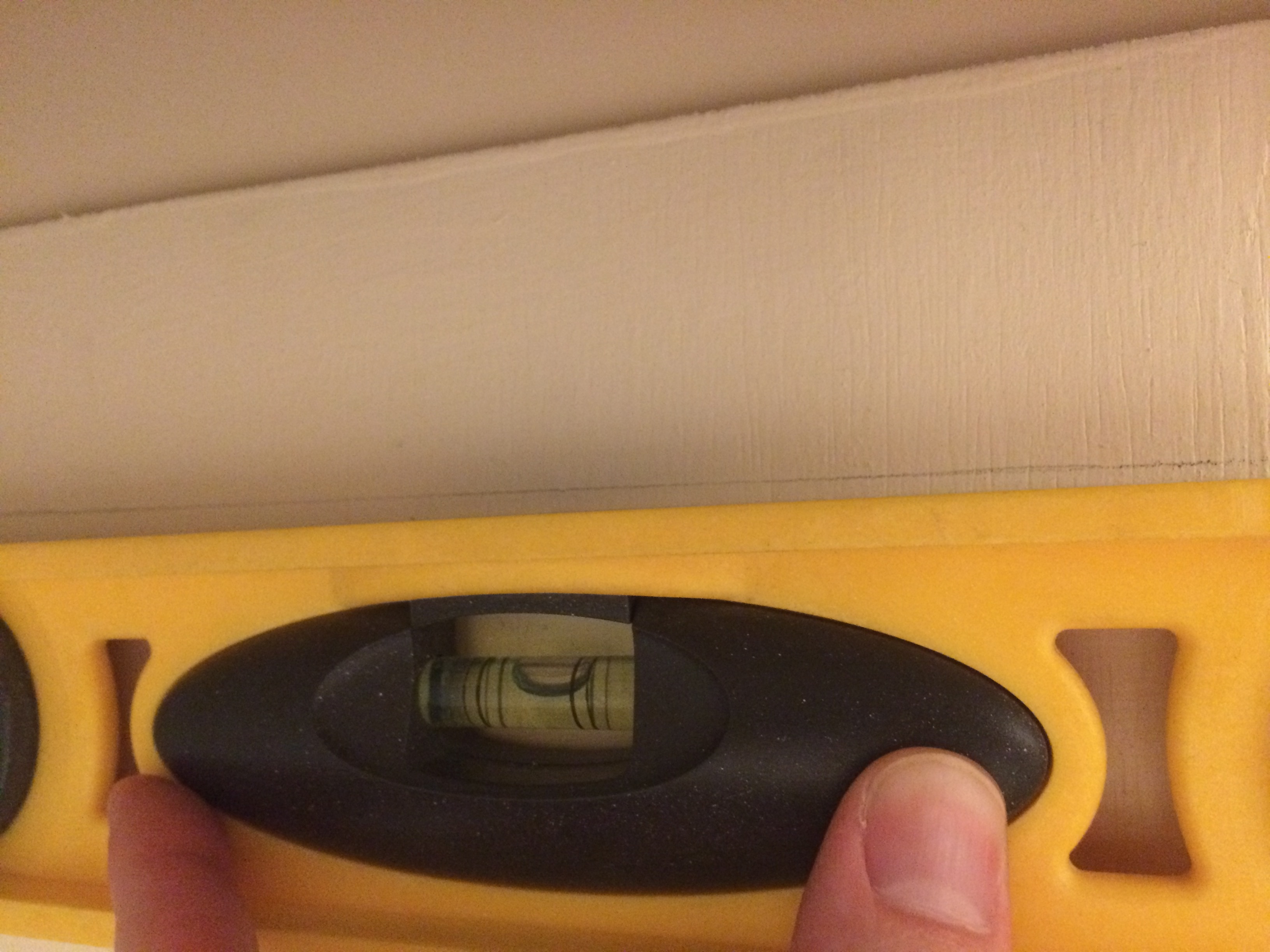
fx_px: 1064
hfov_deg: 61.7
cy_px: 476
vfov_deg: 48.2
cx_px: 635
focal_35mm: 29
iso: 500
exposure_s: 1/15
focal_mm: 4.15
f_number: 2.2
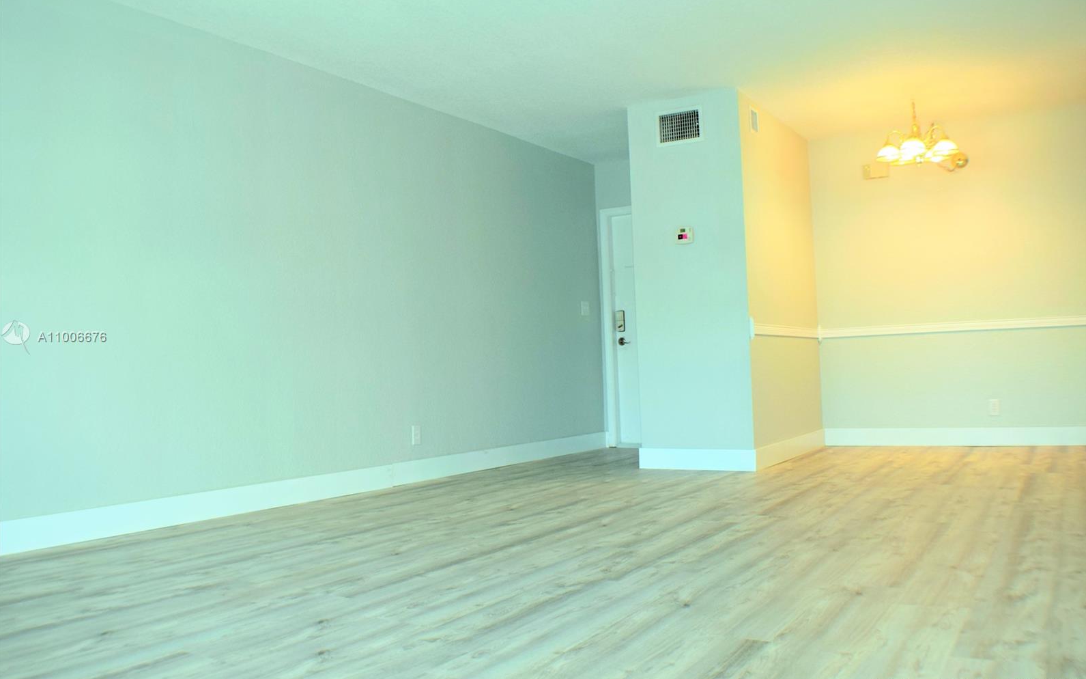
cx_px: 544
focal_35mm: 42
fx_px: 1229
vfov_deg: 30.9
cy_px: 337
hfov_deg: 47.7
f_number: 5.6
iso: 640
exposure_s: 1/125
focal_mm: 27
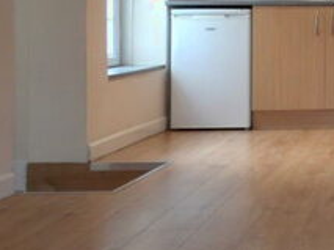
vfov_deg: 18.1
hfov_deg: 21.1
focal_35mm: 79
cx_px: 497
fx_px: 761
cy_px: -7
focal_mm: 4.3
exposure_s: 1/16
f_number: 4.1
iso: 200
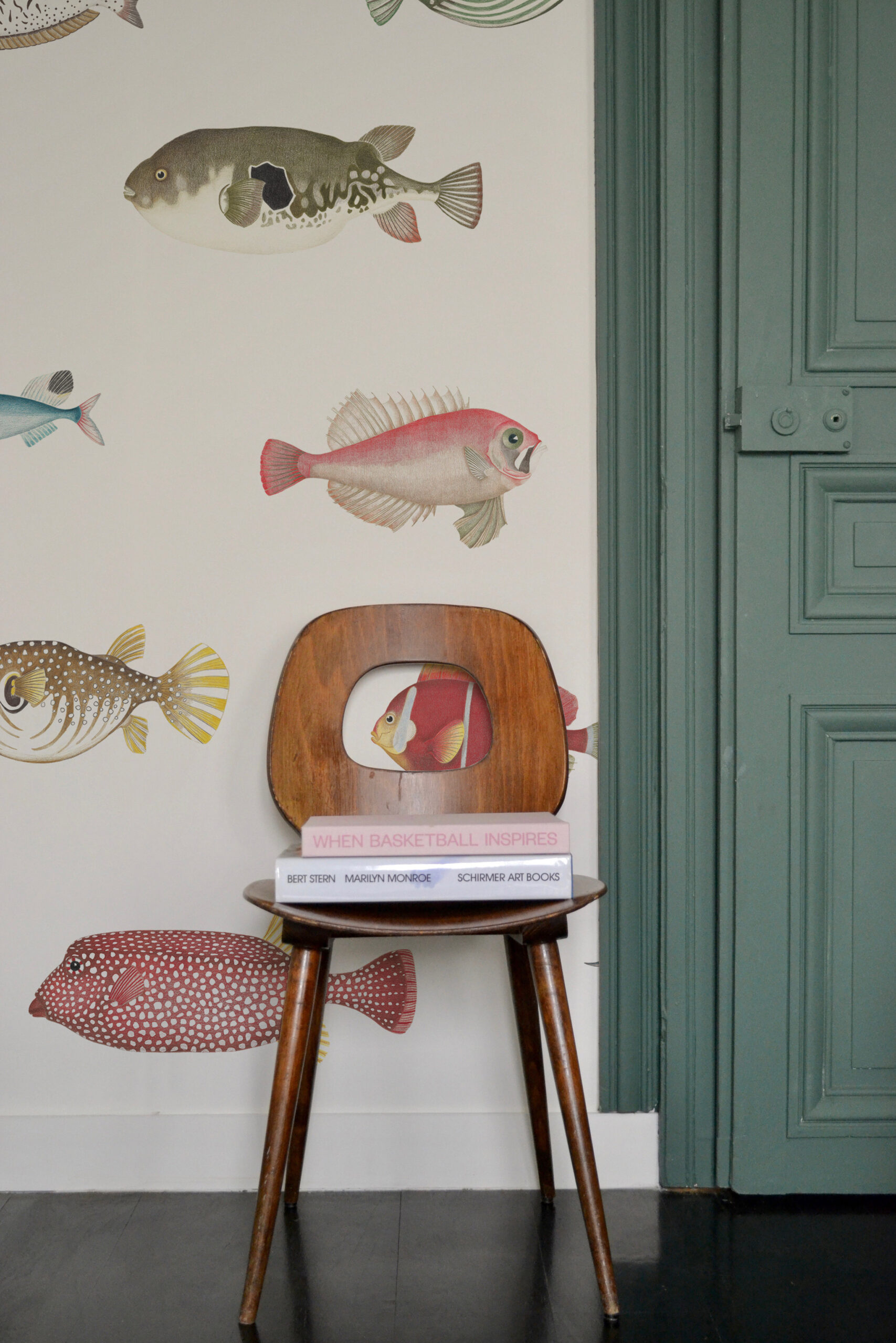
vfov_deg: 57.2
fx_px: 1232
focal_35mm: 33
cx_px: 448
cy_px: 672
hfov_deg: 40.0
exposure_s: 1/15
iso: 1600
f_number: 8
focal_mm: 22
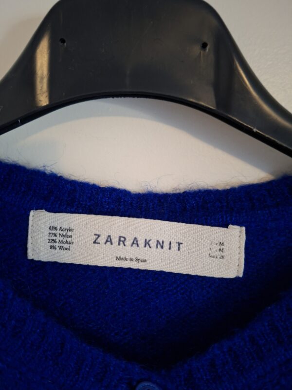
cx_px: 146
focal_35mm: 23
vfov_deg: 73.9
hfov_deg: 58.9
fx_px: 259
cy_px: 195
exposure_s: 1/24
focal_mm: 5.54
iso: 640
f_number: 1.8
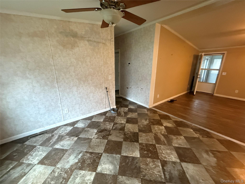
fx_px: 99
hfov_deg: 102.1
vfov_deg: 85.7
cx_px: 122
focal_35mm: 14
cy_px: 92
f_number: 2.2
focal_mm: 2.22
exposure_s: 1/60
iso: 1000
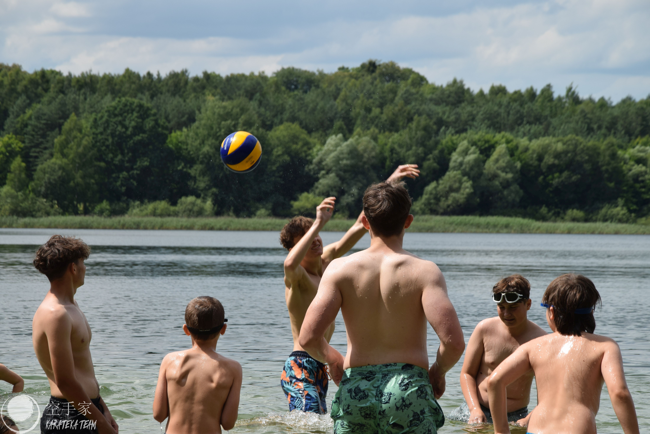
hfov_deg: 13.0
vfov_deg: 8.7
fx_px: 2844
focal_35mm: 158
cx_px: 325
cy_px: 217
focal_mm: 105
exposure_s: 1/400
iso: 200
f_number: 10
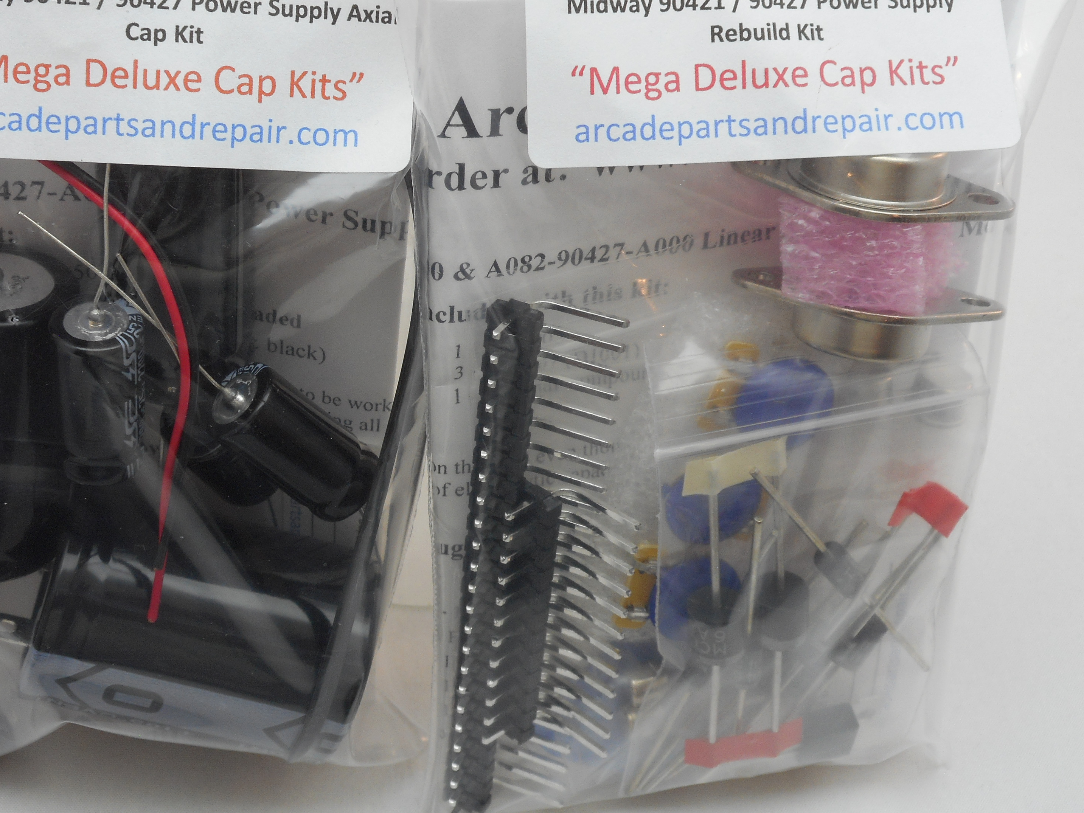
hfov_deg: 34.1
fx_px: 1754
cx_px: 398
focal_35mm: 56
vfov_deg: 26.0
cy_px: 306
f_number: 4.7
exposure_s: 1/30
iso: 140
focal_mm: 7.9
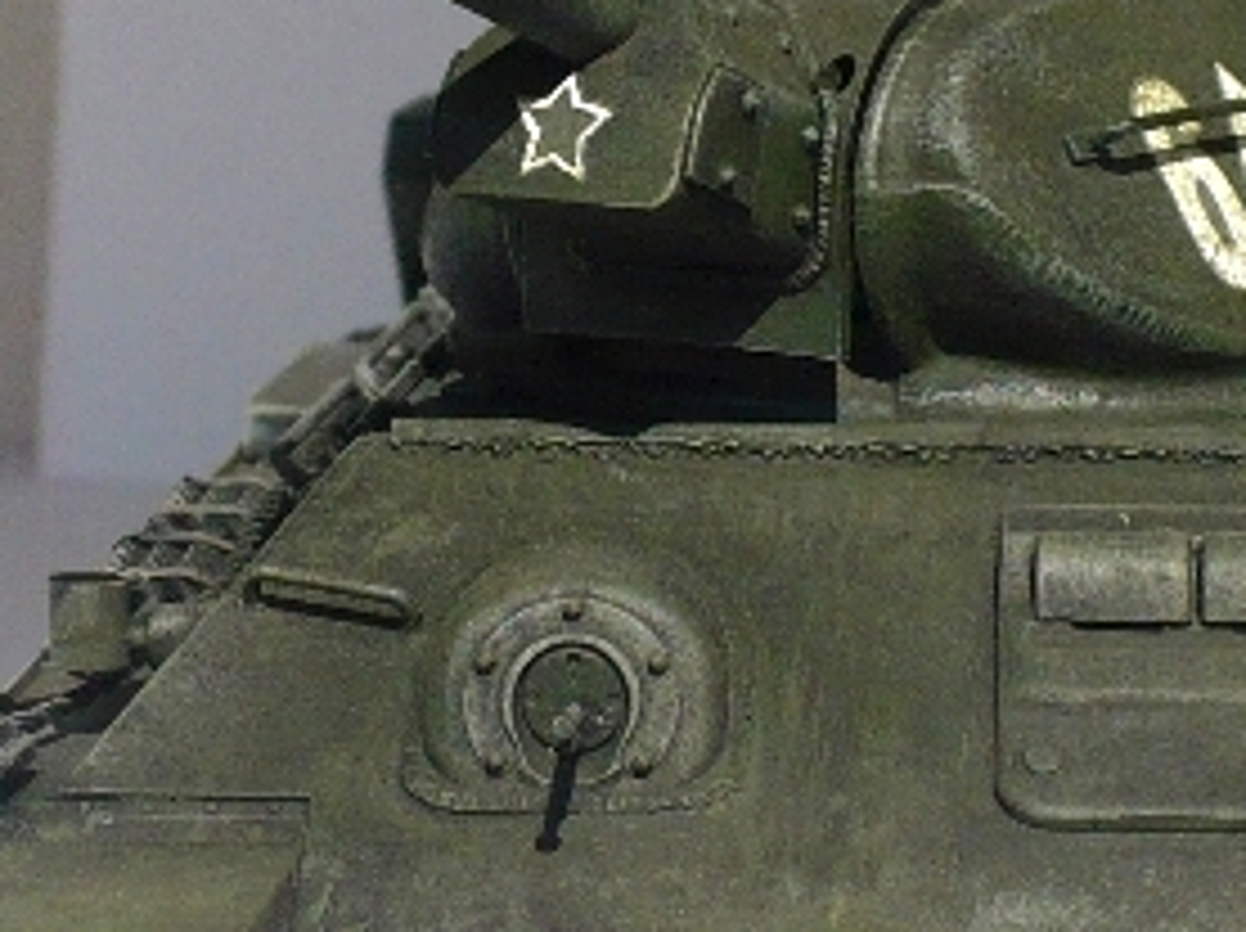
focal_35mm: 137
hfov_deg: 14.3
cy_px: 554
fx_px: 4925
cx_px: 1098
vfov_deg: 10.8
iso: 100
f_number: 8
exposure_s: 1/200
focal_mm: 6.1
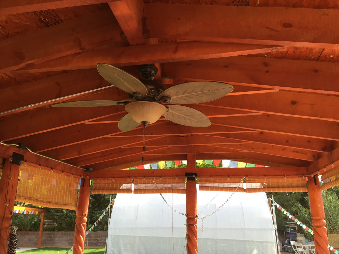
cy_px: 127
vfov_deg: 48.2
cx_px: 170
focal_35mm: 29
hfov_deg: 61.7
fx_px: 284
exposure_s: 1/260
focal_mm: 4.15
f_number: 2.2
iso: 32
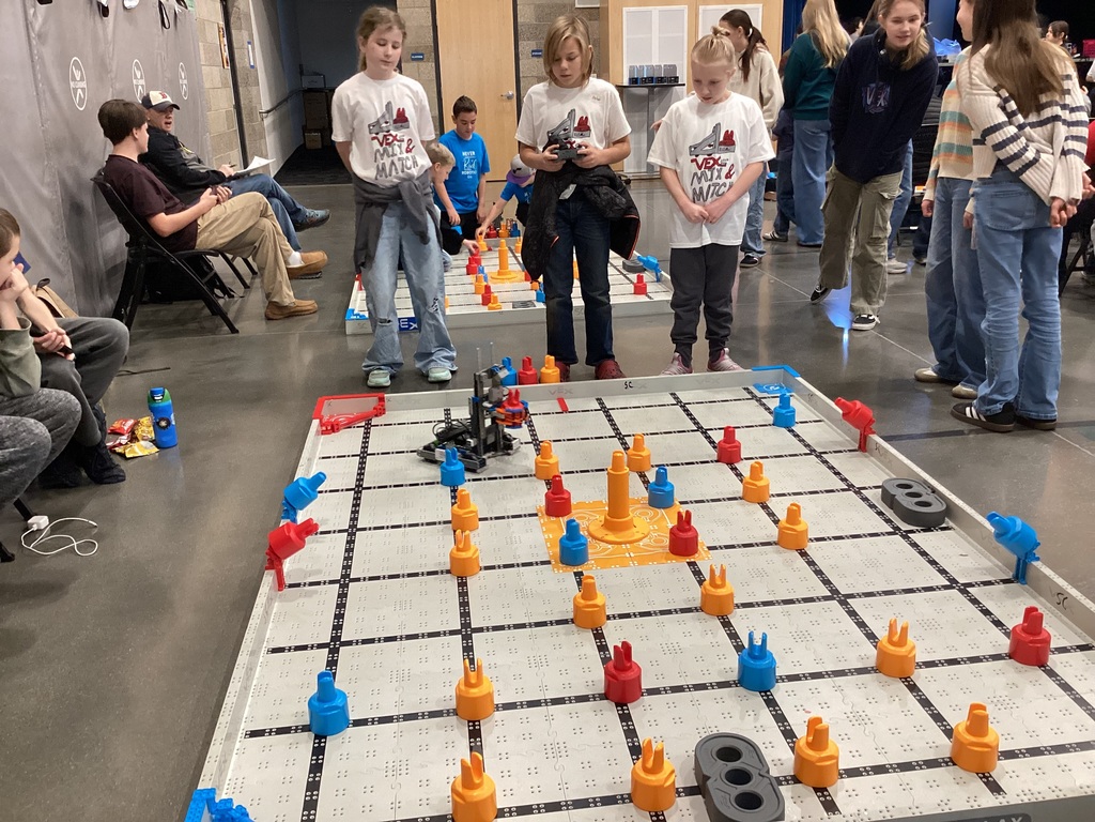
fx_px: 981
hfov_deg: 58.4
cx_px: 548
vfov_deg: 45.4
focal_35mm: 31
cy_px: 411
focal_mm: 3.3
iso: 200
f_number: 2.4
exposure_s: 1/60
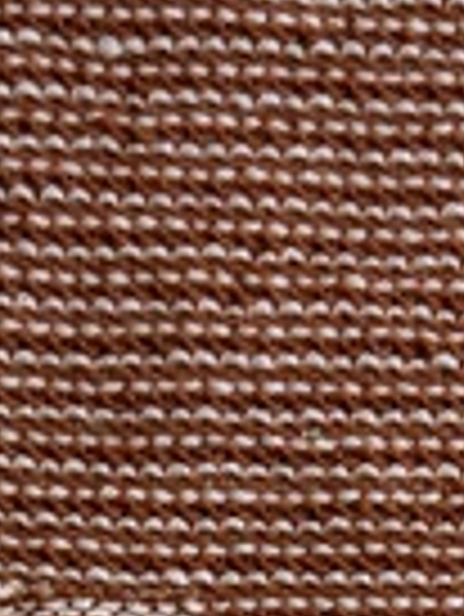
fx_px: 2498
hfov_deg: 10.6
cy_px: 1111
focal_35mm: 140
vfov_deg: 12.8
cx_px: 333
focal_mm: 6.76
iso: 500
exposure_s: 1/50
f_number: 1.78
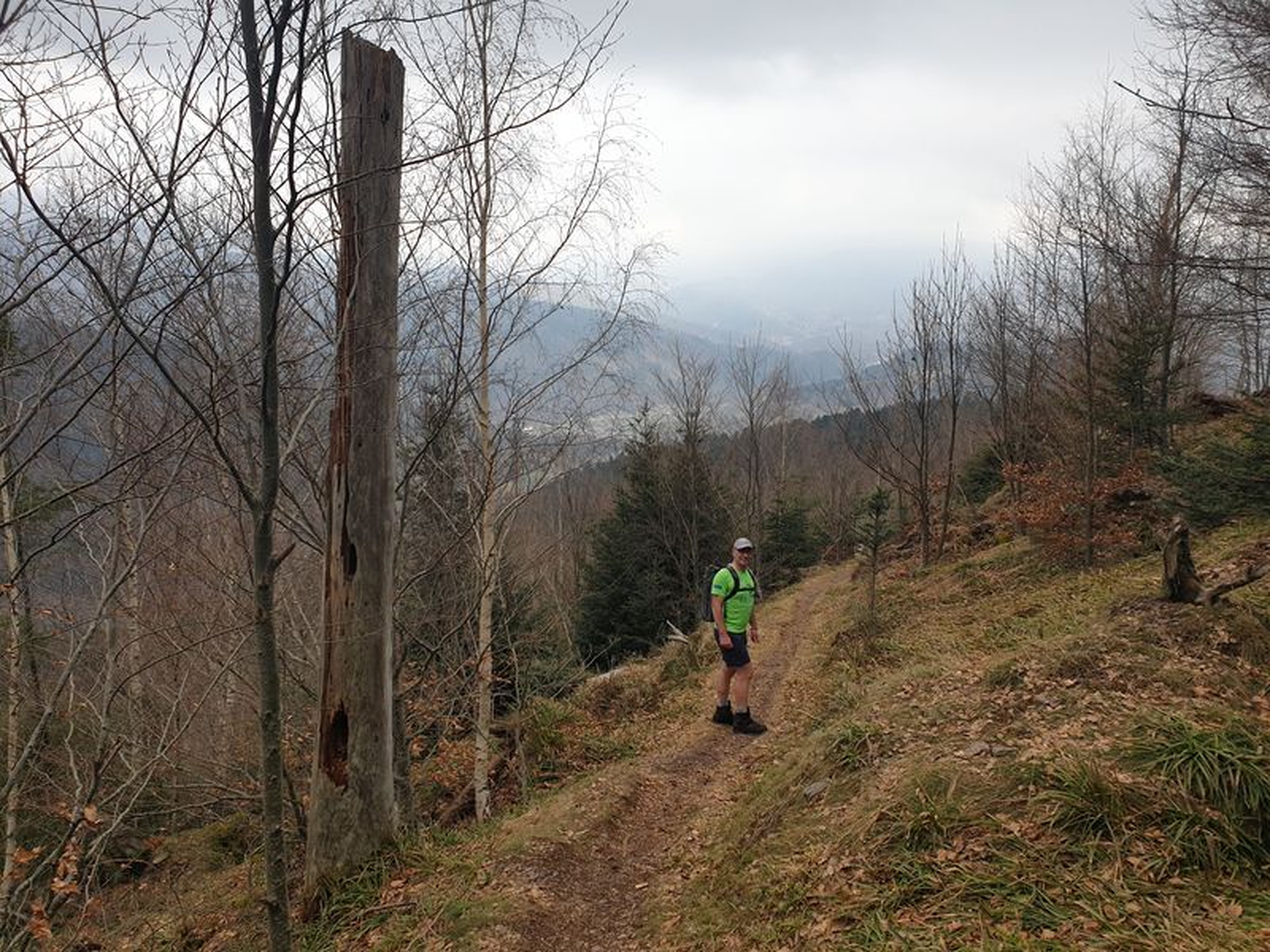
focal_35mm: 26
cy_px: 476
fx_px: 954
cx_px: 635
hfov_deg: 67.3
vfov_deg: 53.1
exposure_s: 1/152
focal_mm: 4.3
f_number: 2.4
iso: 50
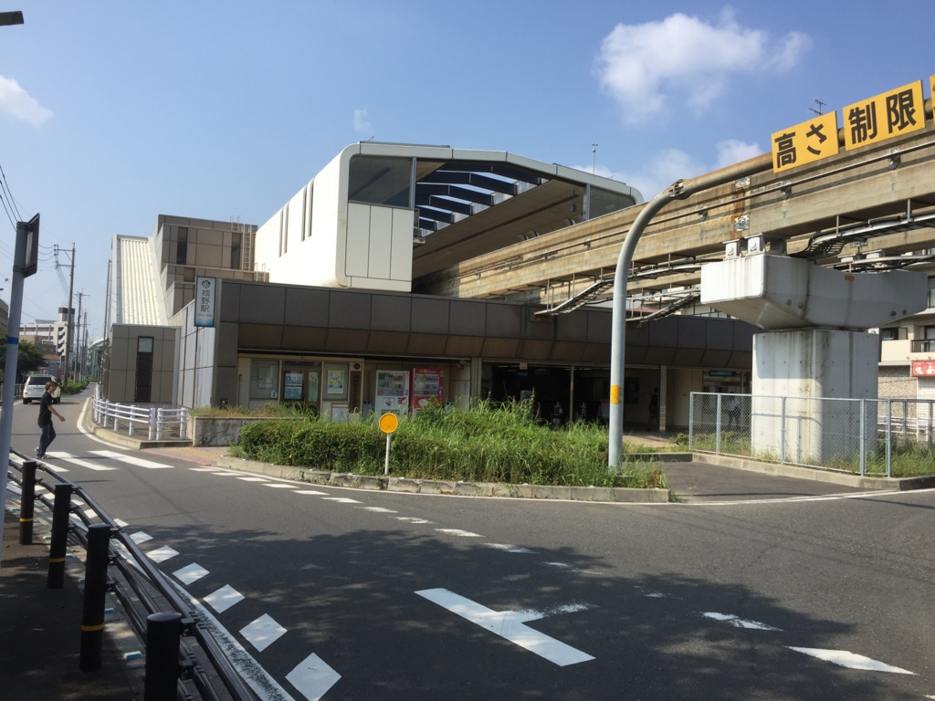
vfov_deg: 48.2
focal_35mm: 29
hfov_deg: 61.7
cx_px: 468
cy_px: 350
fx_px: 783
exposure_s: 1/1799
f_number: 2.2
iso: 32
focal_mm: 4.15
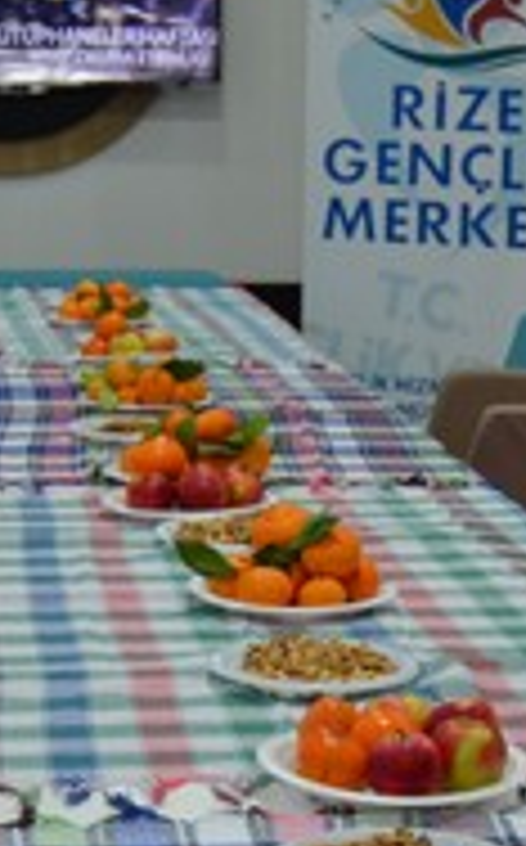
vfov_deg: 18.9
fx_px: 2508
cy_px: 724
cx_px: 337
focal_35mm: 109
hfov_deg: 12.0
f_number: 4
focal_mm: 20
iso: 720
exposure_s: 1/60
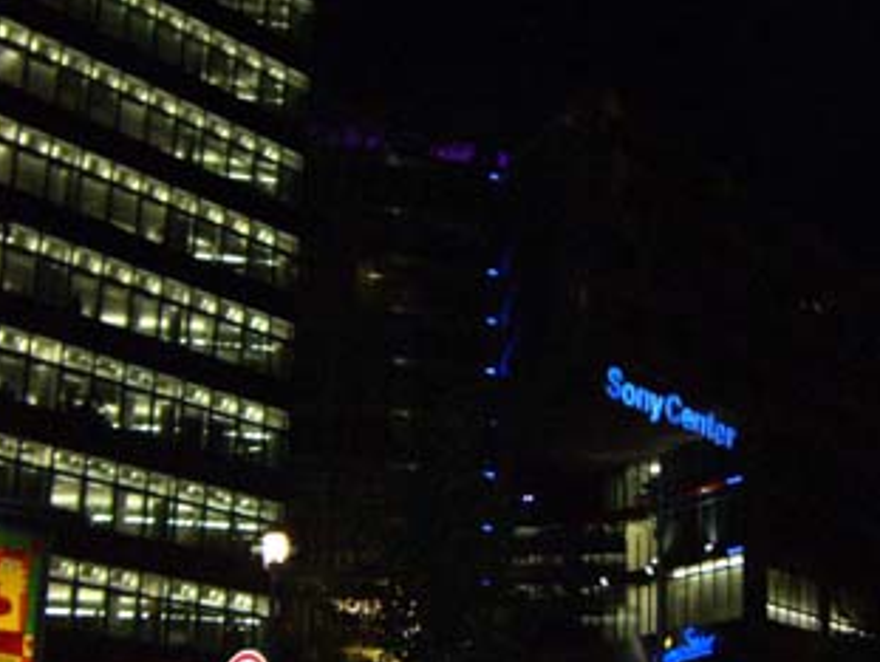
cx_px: 504
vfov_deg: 23.9
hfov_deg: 31.6
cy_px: 482
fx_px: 1553
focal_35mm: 61
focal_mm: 6.2
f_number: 2.7
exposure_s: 1/60
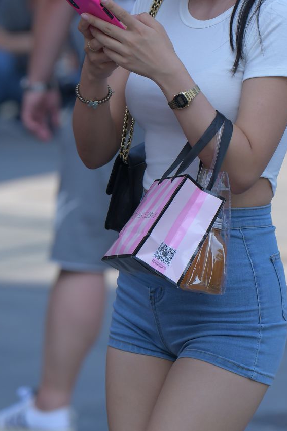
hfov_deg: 3.0
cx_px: 209
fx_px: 5405
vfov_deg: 4.6
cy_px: 352
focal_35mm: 452
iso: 250
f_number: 4
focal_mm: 155
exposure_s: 1/1000
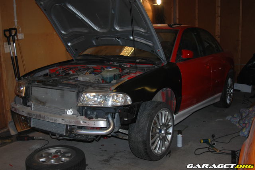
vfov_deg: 31.9
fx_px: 297
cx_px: 128
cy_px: 85
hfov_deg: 46.4
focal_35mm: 42
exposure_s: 1/60
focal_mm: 28
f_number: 3.5
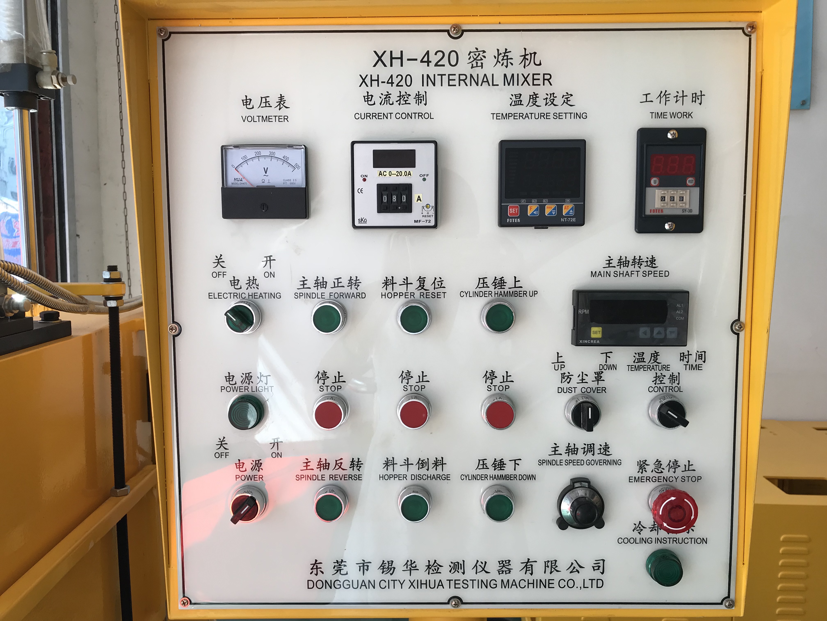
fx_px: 669
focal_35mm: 28
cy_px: 310
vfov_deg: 49.7
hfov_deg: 63.4
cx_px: 414
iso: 20
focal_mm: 3.99
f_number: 1.8
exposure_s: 1/103
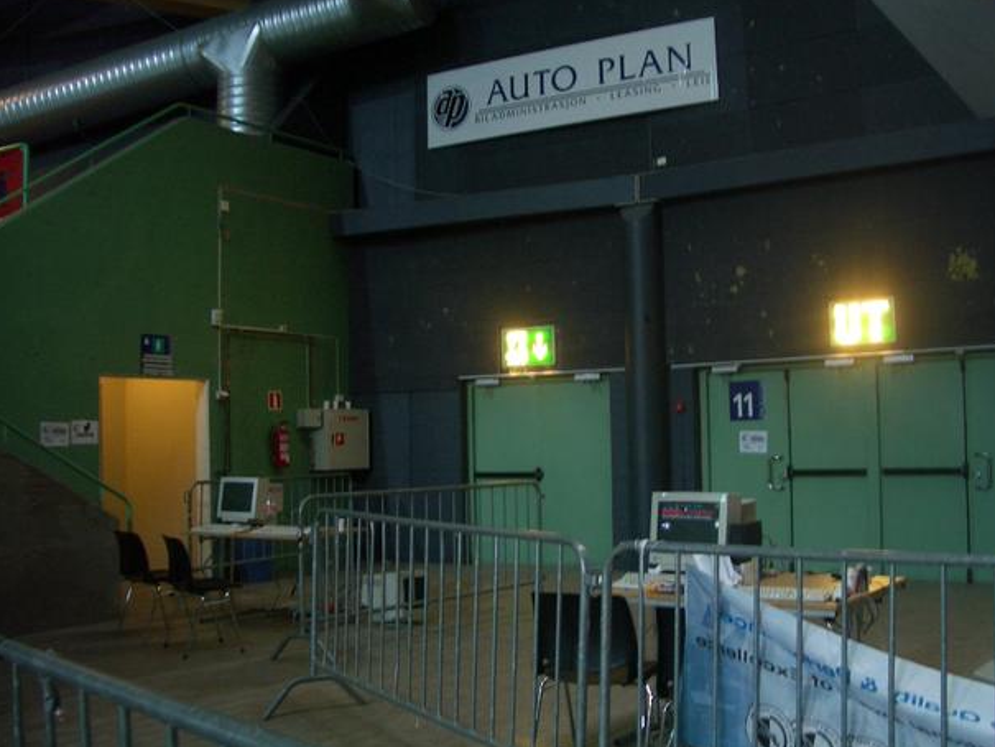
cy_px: 360
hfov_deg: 50.1
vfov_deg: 38.7
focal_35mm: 37
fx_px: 1064
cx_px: 520
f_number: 2.6
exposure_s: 1/8
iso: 100
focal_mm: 5.8
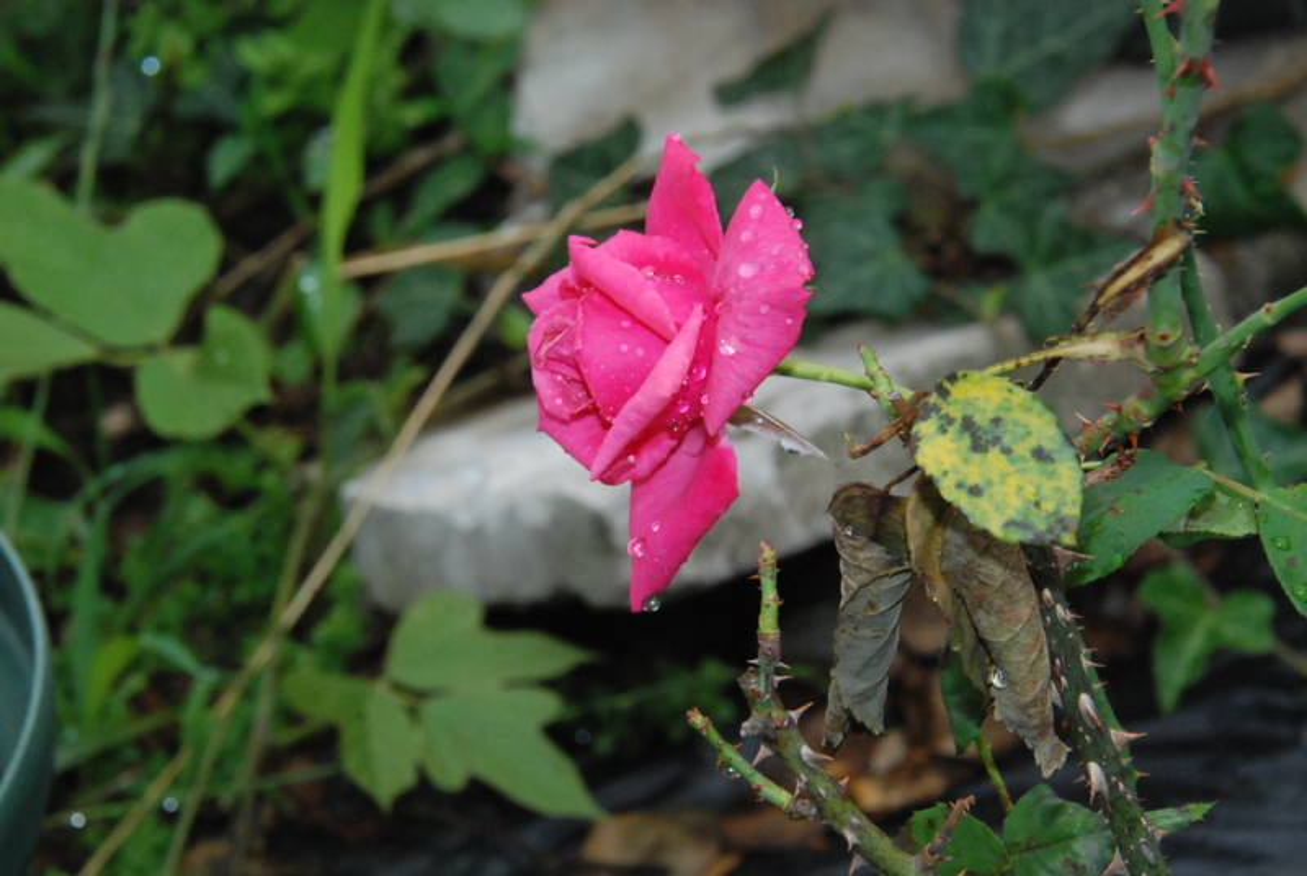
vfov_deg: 6.3
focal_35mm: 218
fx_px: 7908
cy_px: 438
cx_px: 654
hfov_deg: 9.4
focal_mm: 145
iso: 1600
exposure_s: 1/200
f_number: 16
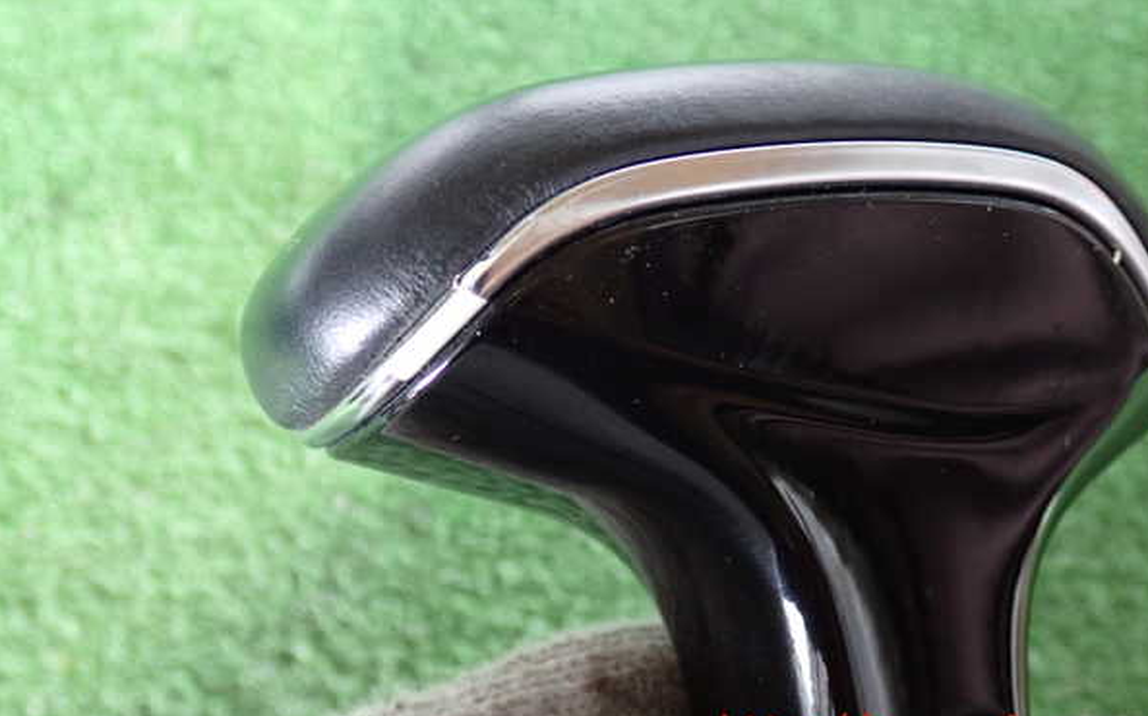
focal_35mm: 44
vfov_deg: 29.2
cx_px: 577
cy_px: 323
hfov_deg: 45.3
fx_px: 1376
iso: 800
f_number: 2.8
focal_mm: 7.31
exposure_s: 1/20
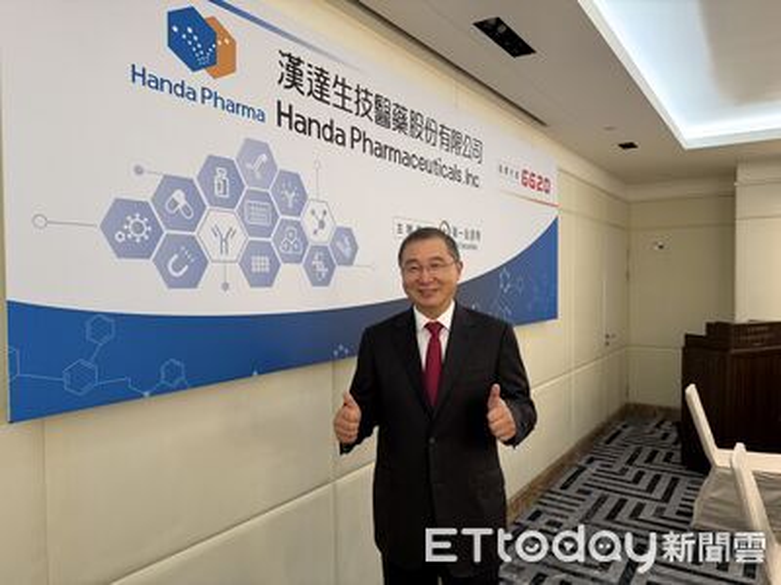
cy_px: 292
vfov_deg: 56.8
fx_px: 541
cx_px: 390
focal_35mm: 24
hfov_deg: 71.6
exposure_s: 1/61
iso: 200
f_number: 1.78
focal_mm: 6.76
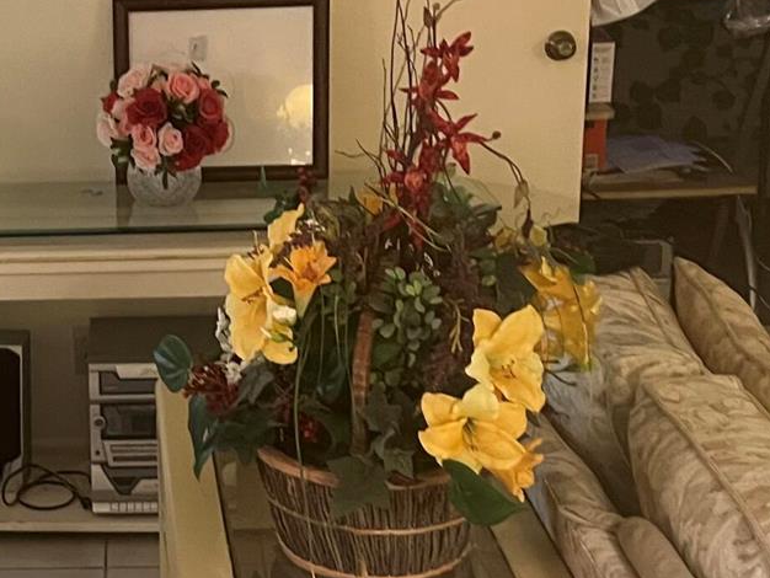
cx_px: 49
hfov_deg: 22.4
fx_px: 1891
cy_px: 364
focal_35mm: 85
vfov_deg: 17.4
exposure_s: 1/60
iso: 400
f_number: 1.5
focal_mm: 5.7
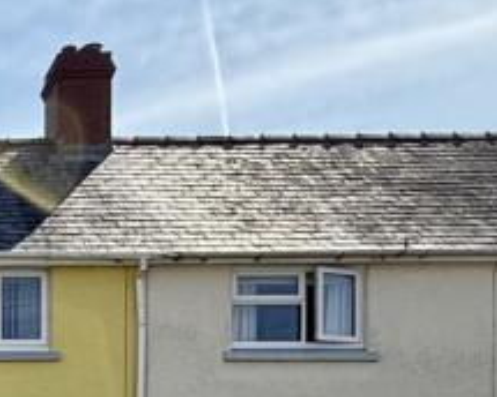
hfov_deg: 23.7
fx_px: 956
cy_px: 512
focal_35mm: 65
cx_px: -229
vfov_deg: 21.3
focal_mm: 2.22
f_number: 2.2
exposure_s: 1/2320
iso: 80
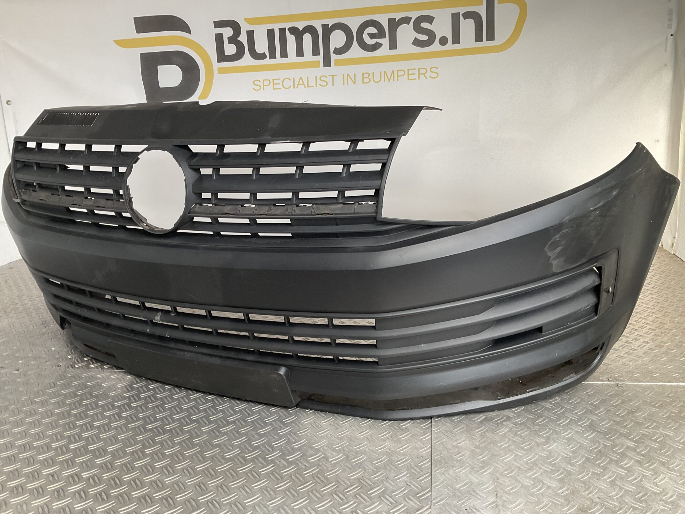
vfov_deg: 48.2
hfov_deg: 61.7
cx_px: 342
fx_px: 574
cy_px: 257
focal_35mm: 29
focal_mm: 3
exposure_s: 1/50
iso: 50
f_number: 1.8
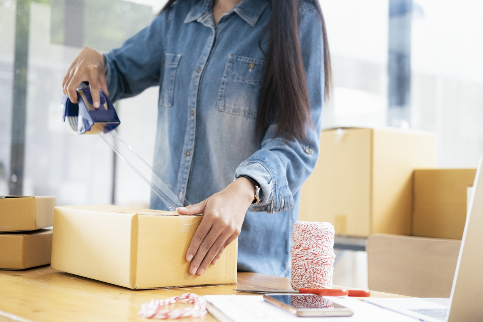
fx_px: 711
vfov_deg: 25.5
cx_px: 242
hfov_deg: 37.5
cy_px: 161
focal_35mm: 53
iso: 320
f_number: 2
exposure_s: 1/60
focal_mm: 35
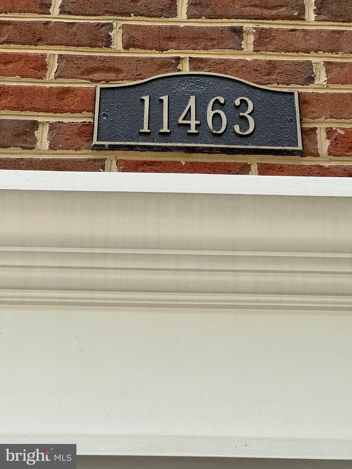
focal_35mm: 77
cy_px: 234
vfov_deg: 25.3
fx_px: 1044
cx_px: 176
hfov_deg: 19.1
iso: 32
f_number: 2.8
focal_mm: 9
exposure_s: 1/135
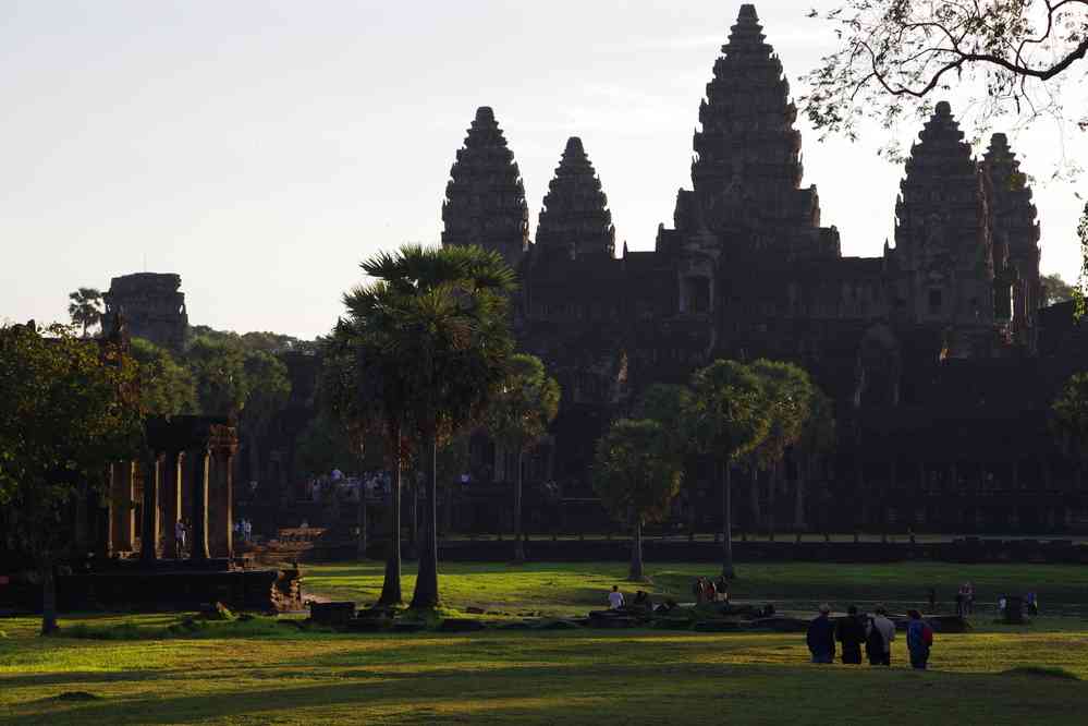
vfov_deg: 8.5
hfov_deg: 12.7
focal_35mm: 162
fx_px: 4896
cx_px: 544
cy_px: 363
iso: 400
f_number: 7.1
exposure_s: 1/160
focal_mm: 107.5
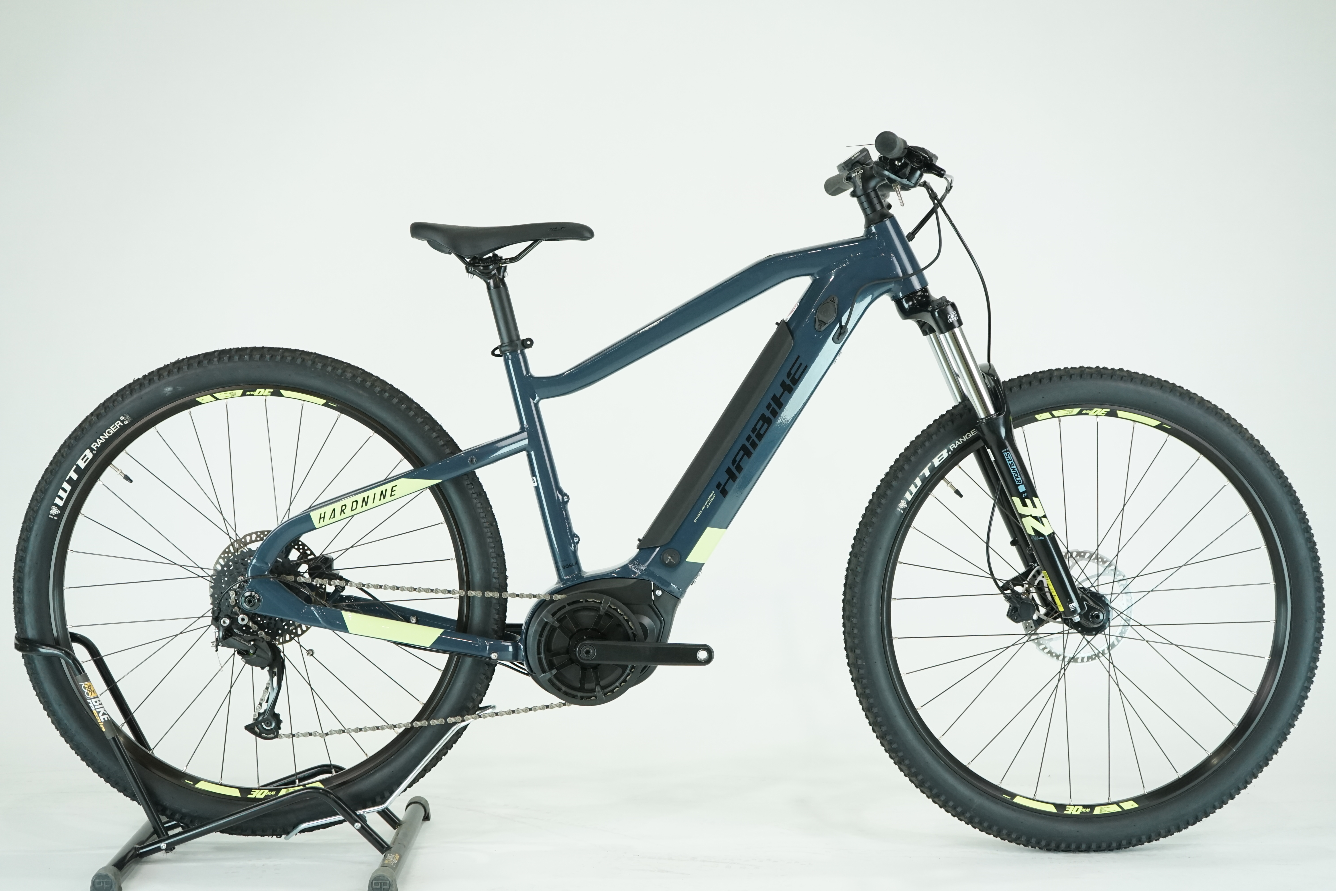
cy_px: 446
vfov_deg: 25.5
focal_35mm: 53
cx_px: 668
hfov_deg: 37.5
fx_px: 1967
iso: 1600
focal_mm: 53
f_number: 5.6
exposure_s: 1/200
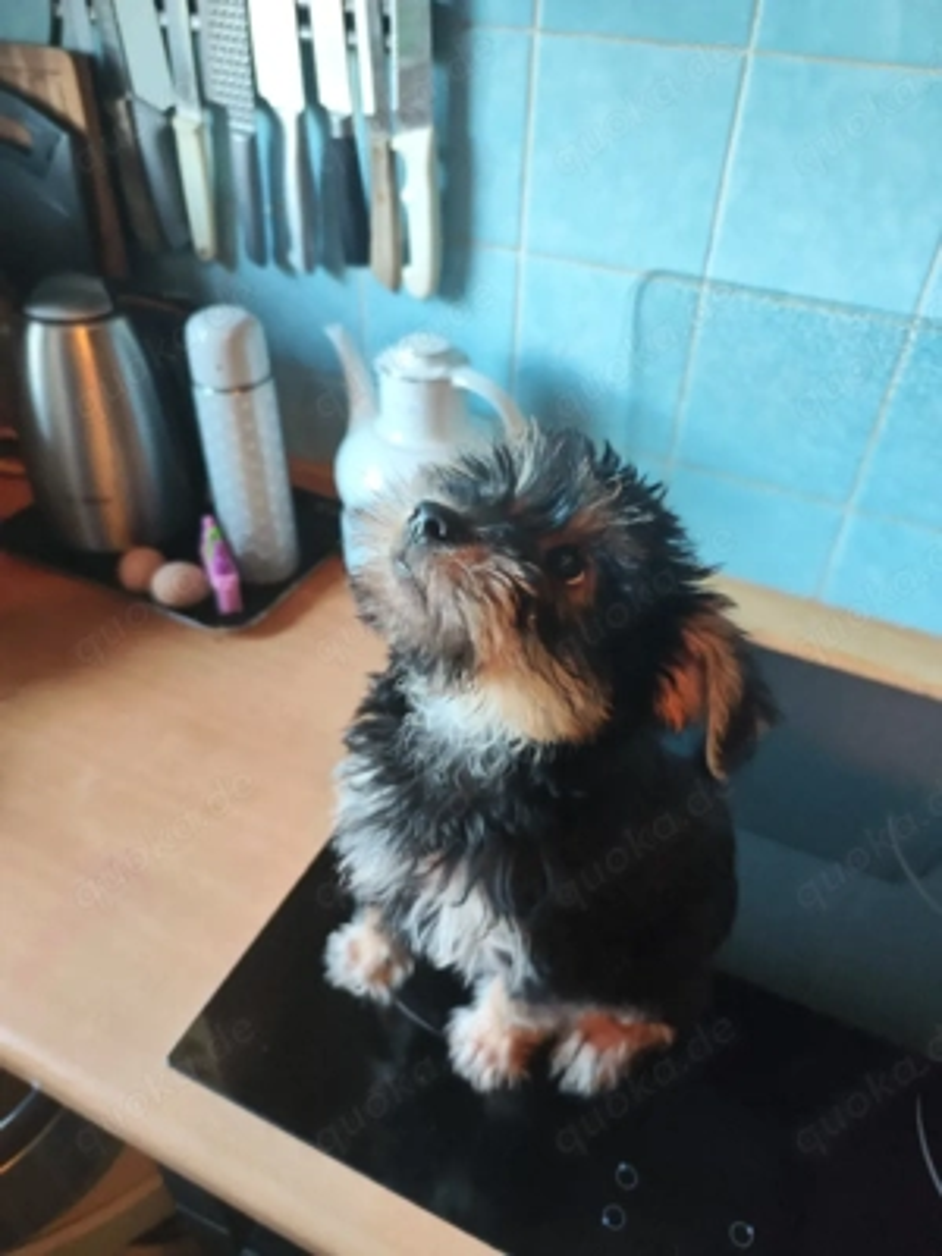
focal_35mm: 23
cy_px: 628
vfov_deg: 73.9
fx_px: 835
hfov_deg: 58.9
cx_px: 471
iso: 2478
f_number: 1.69
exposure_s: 1/83.3
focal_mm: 7.01
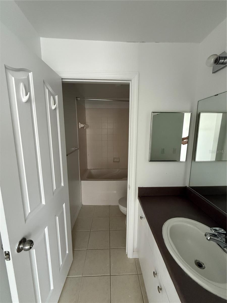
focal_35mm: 14
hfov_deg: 85.7
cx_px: 114
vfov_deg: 102.1
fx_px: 122
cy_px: 152
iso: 800
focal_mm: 2.22
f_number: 2.2
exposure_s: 1/60
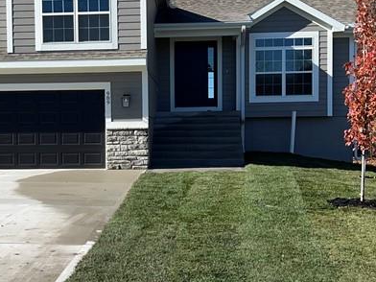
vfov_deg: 21.6
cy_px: 145
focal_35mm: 68
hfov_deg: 28.5
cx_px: 146
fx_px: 739
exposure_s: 1/3257
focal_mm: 5.7
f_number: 1.5
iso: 40
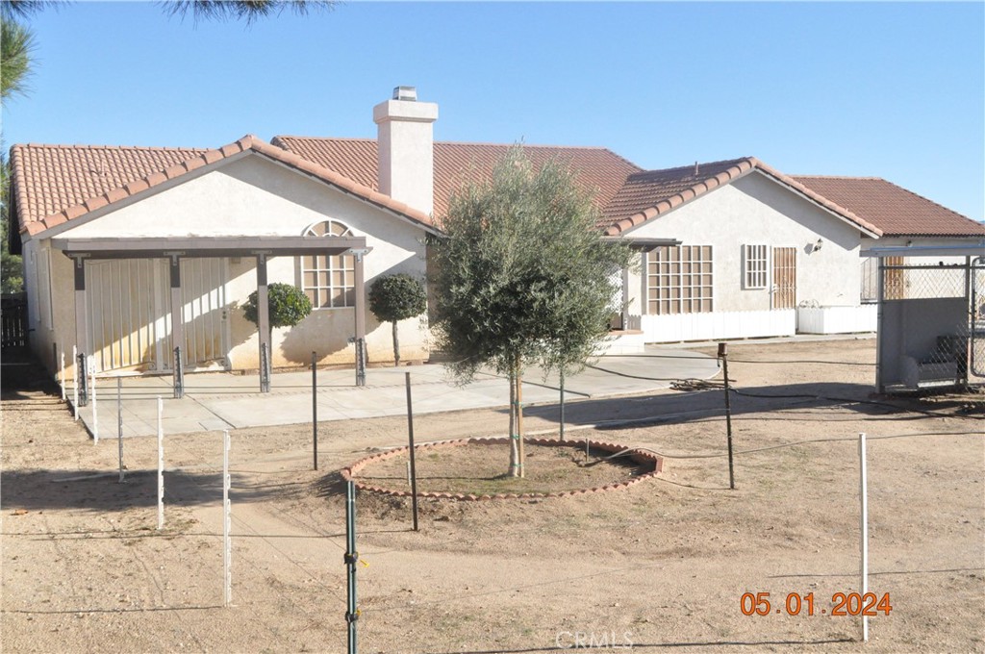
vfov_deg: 34.1
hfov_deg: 49.6
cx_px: 492
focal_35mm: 39
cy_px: 327
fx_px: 1066
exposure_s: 1/4000
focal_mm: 26
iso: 3200
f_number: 7.1
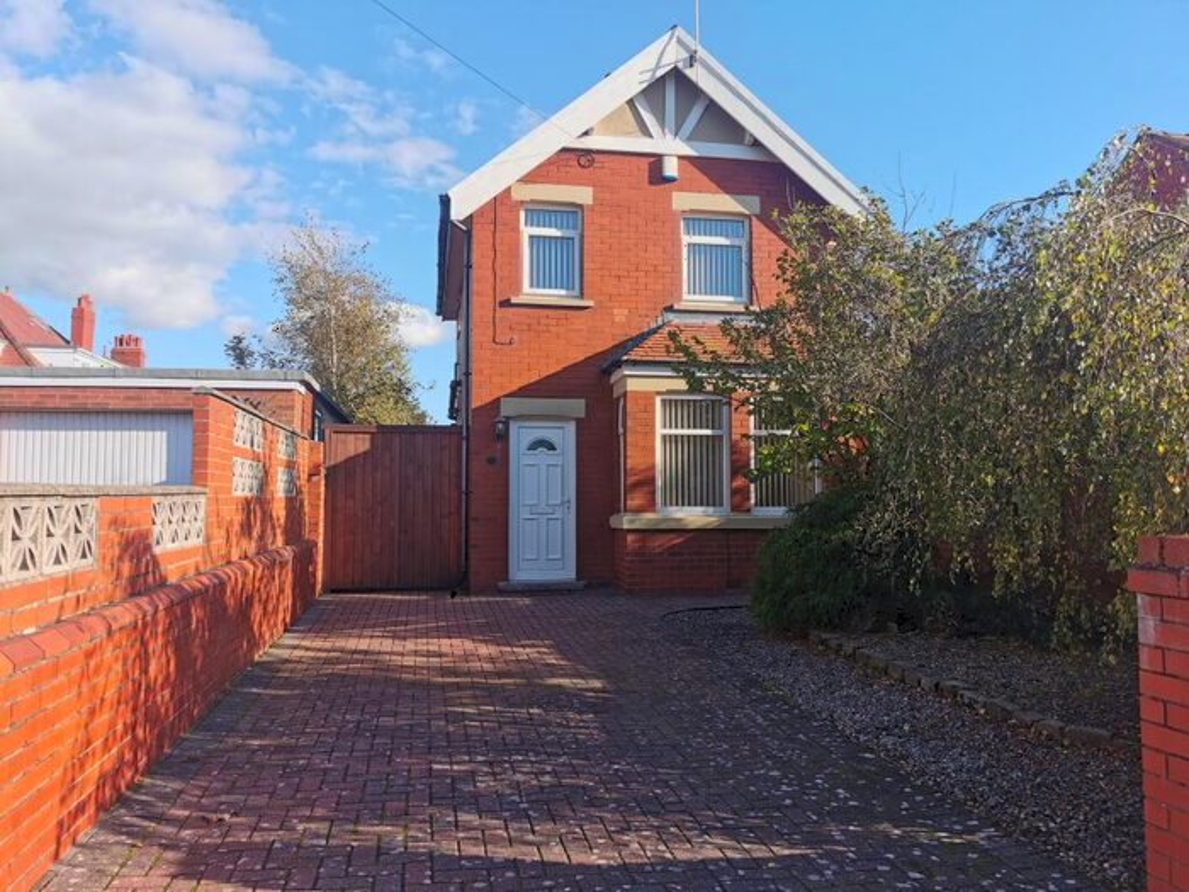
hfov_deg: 65.3
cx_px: 594
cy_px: 446
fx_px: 927
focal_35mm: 27
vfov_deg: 51.4
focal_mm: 5.56
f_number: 1.6
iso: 50
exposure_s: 1/2632
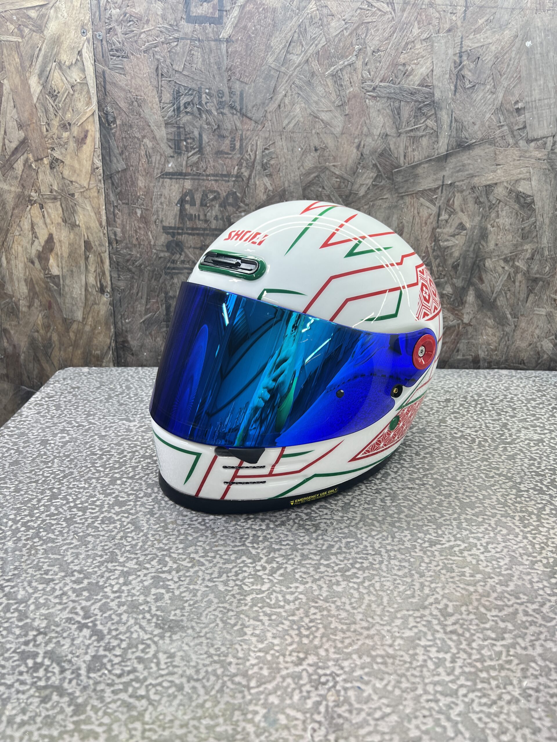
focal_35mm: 26
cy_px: 371
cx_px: 278
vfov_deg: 67.3
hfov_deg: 53.1
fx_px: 558
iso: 80
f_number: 1.5
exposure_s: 1/60
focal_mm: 5.7
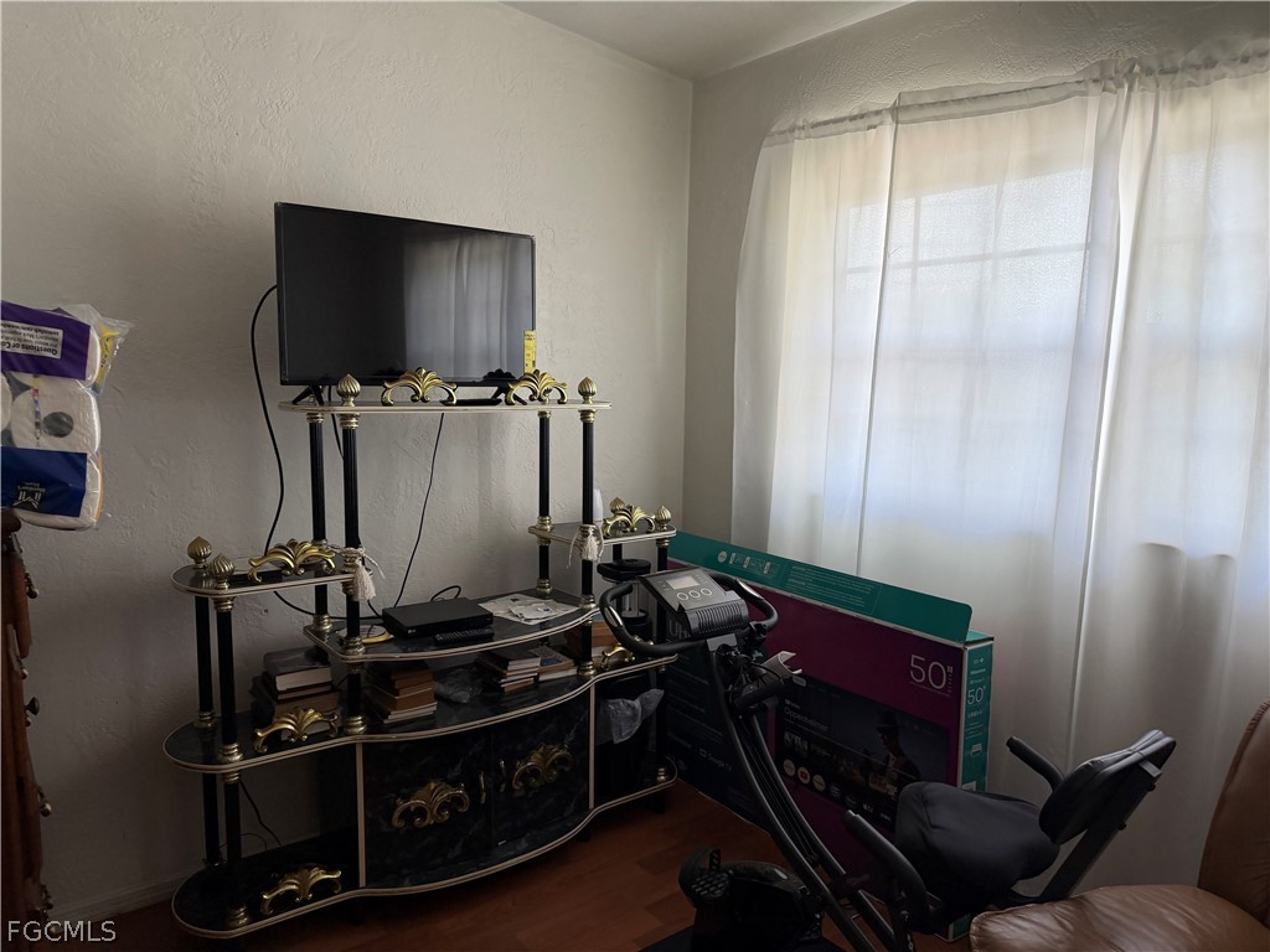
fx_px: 881
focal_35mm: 24
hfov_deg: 71.6
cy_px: 476
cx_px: 635
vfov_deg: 56.8
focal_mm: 6.76
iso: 200
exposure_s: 1/120
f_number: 1.78
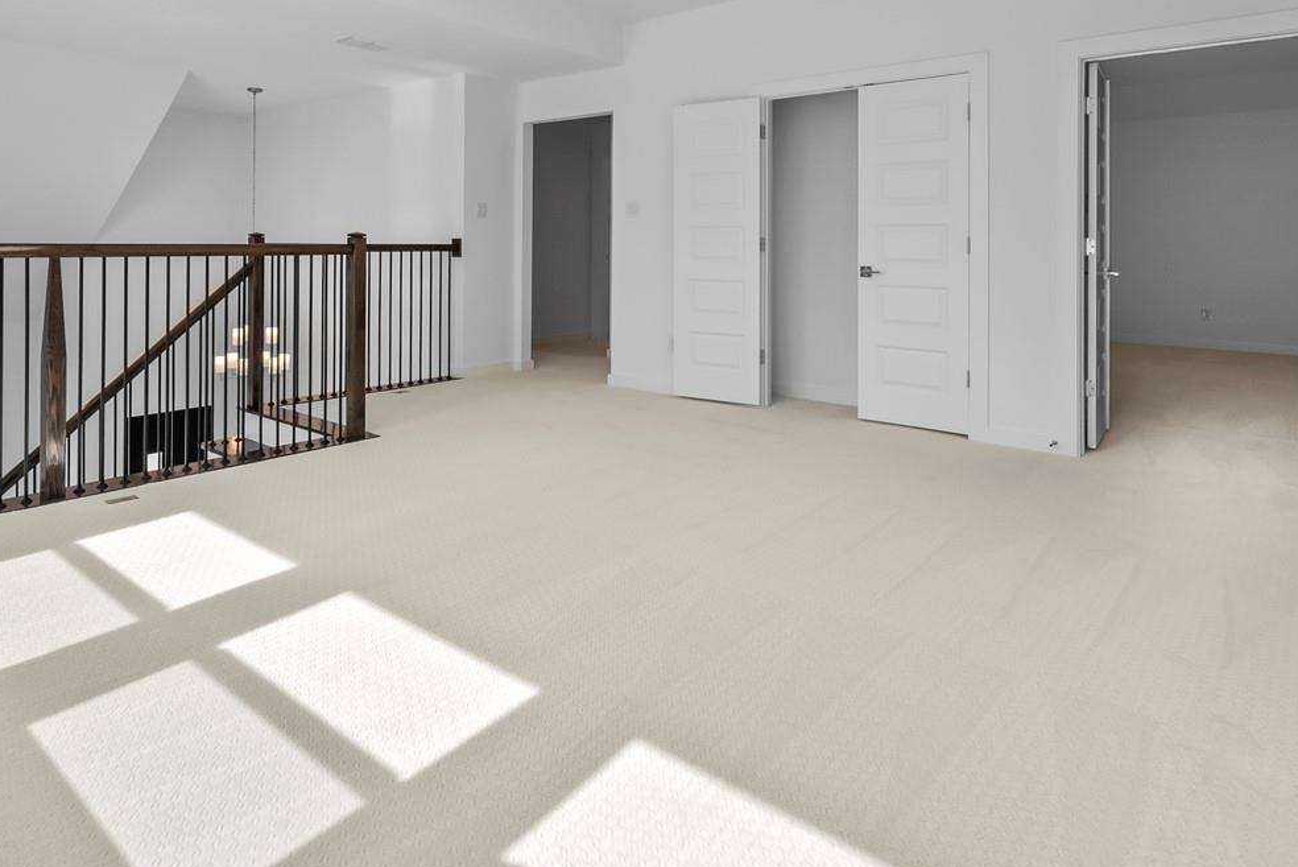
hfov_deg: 75.0
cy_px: 247
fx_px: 830
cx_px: 499
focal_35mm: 23
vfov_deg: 53.3
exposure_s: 1/40
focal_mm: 14
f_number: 11
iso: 250
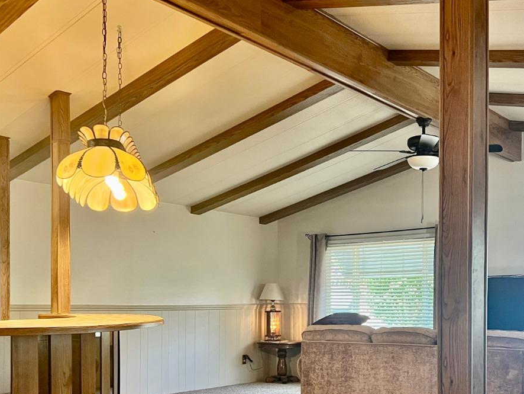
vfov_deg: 32.2
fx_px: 666
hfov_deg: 42.4
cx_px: 347
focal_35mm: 44
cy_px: 299
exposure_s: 1/60
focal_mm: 5.7
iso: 100
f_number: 1.5
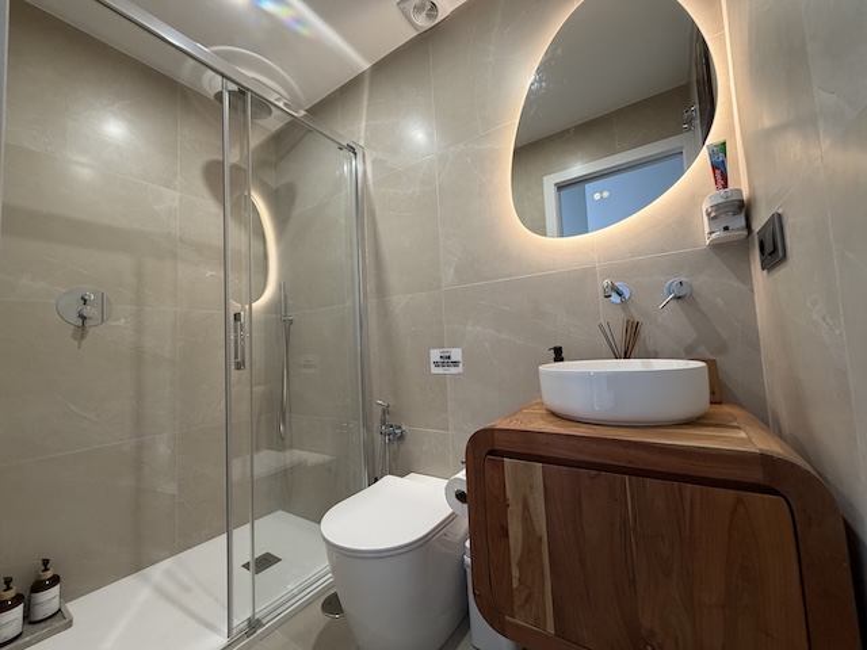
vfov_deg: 85.7
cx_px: 434
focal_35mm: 14
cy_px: 325
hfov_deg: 102.1
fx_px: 351
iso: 160
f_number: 2.2
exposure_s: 1/50
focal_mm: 2.22
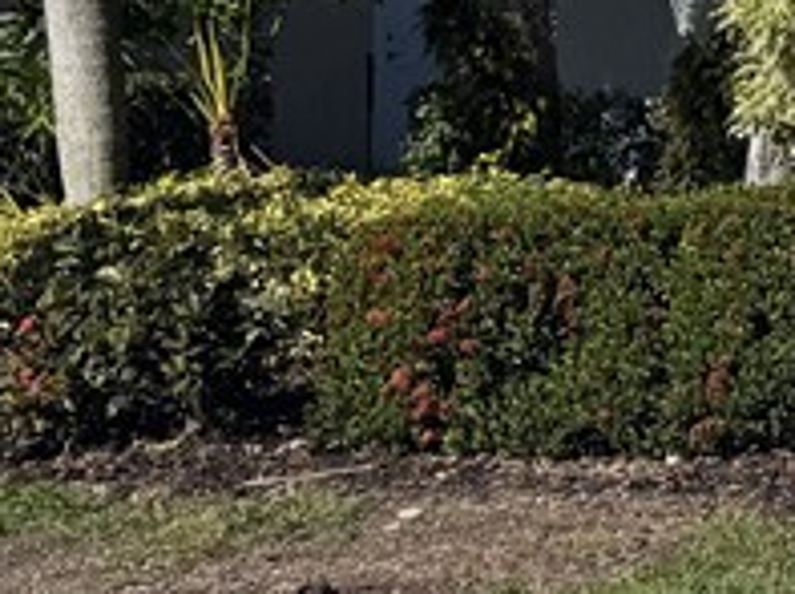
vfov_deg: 11.0
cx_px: 1711
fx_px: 2866
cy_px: -501
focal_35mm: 125
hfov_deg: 13.1
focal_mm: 6.76
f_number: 1.78
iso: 80
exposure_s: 1/10417
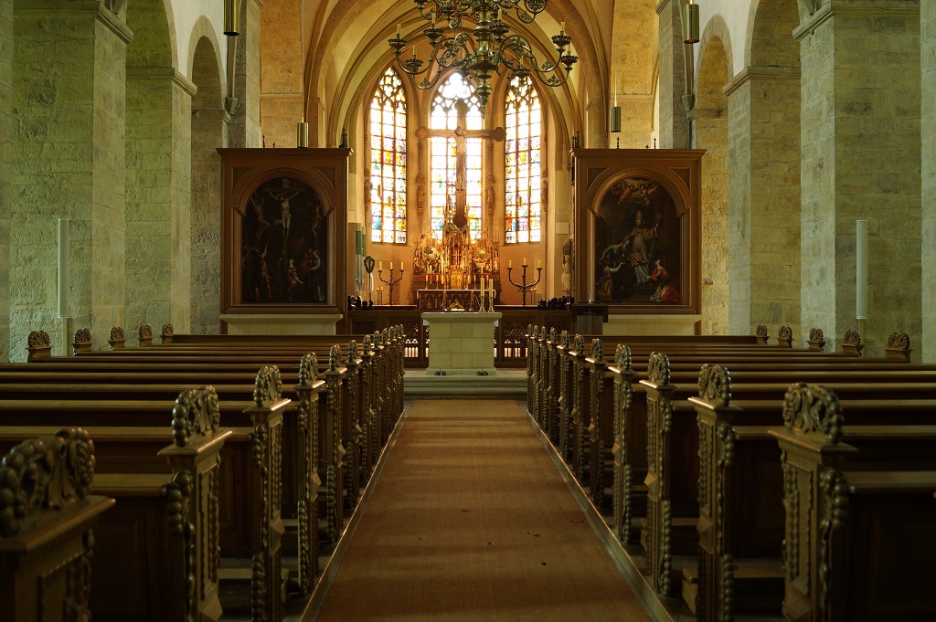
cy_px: 311
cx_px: 468
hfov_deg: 53.2
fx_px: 935
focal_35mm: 36
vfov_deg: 36.8
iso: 100
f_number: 4
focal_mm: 24
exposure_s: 1/1.25
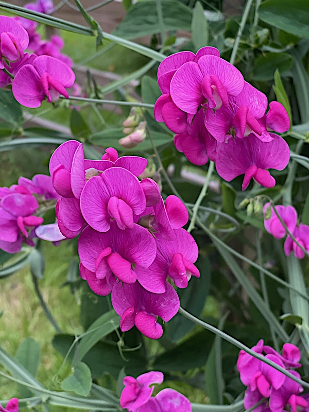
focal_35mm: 64
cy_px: 206
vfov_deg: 30.3
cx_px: 154
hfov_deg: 22.9
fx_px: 762
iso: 64
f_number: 2.2
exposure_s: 1/121
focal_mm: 7.5
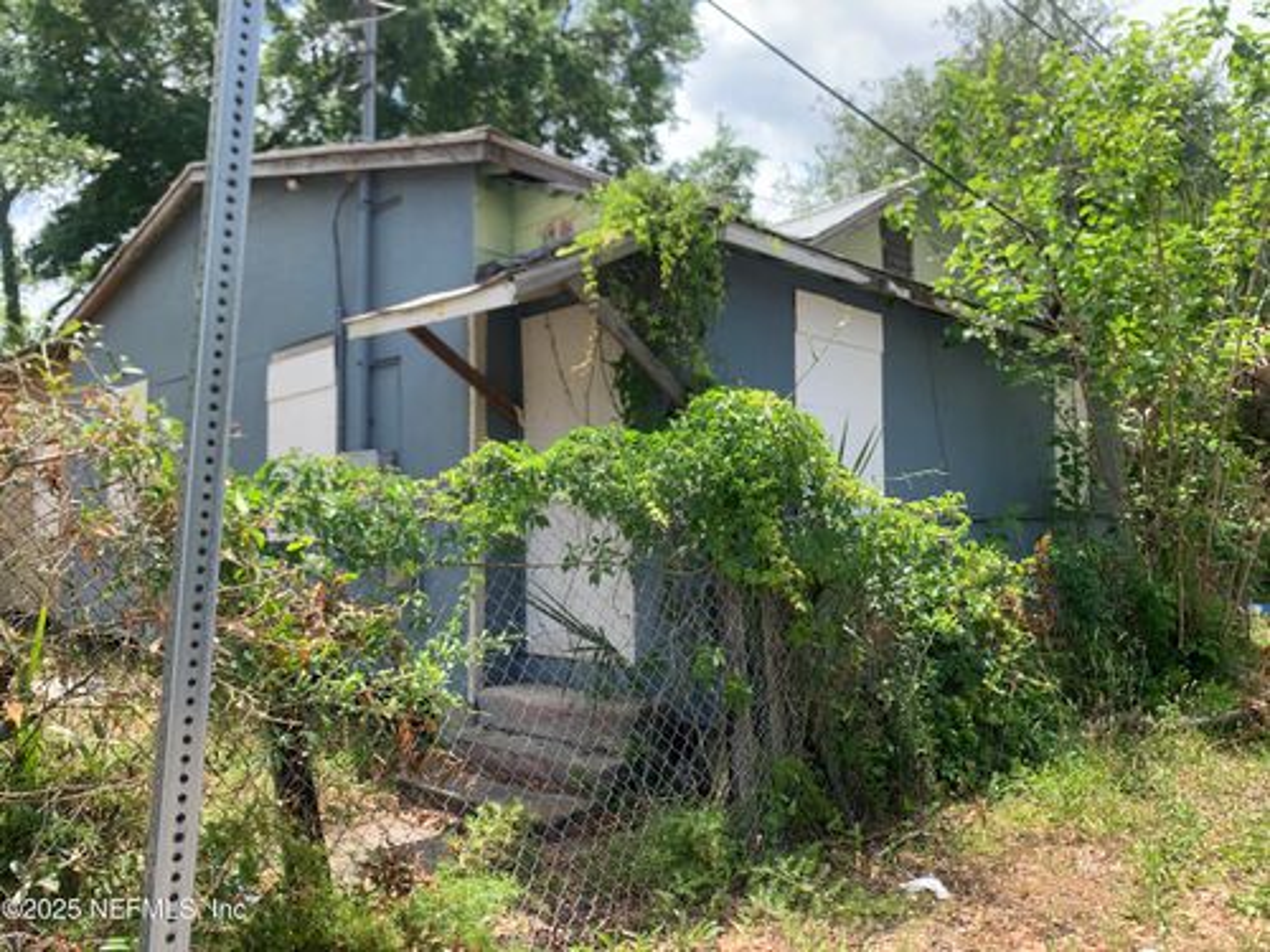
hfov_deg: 67.3
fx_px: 954
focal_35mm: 26
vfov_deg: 53.1
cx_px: 635
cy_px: 476
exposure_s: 1/822
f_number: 1.8
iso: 25
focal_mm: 4.25
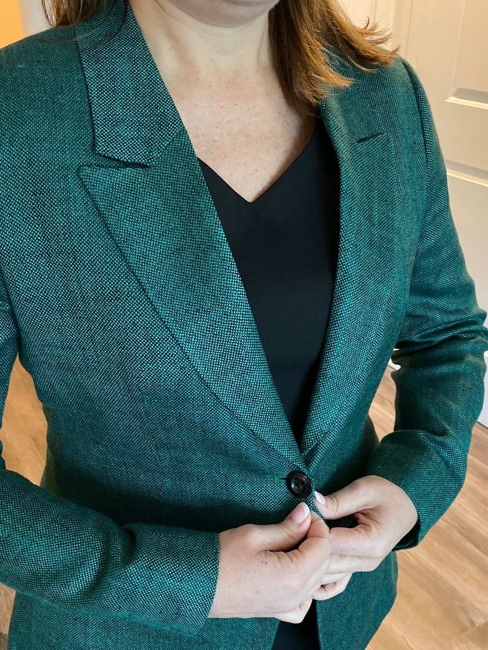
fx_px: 696
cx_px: 211
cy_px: 393
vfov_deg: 49.8
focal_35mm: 37
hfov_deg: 38.6
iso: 640
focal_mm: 4.25
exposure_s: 1/30
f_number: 1.8
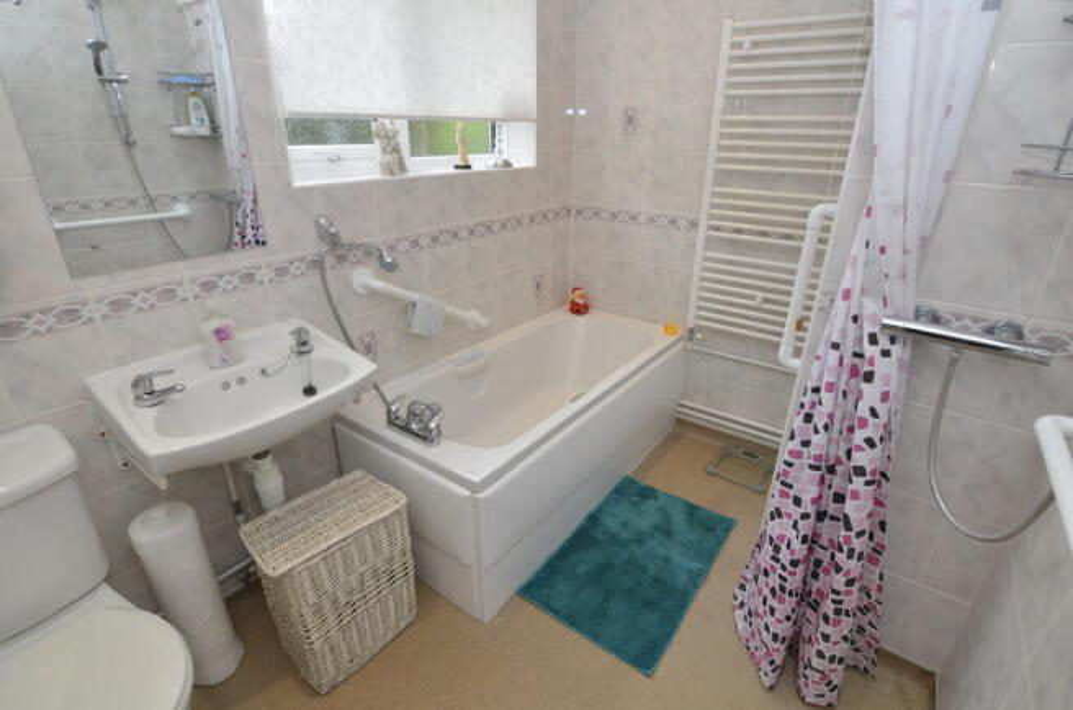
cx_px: 536
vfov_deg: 71.8
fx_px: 491
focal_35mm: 16
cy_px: 355
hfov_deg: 95.1
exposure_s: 1/60
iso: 400
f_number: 5.6
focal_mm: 11
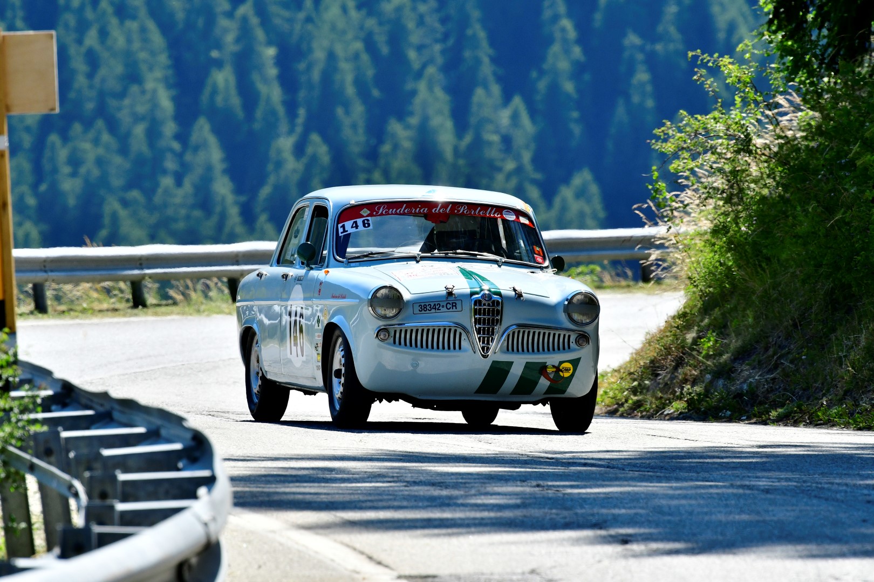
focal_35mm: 420
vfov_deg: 3.3
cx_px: 437
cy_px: 291
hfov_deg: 4.9
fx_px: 10196
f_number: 6.3
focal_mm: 280
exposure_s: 1/1600
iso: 400
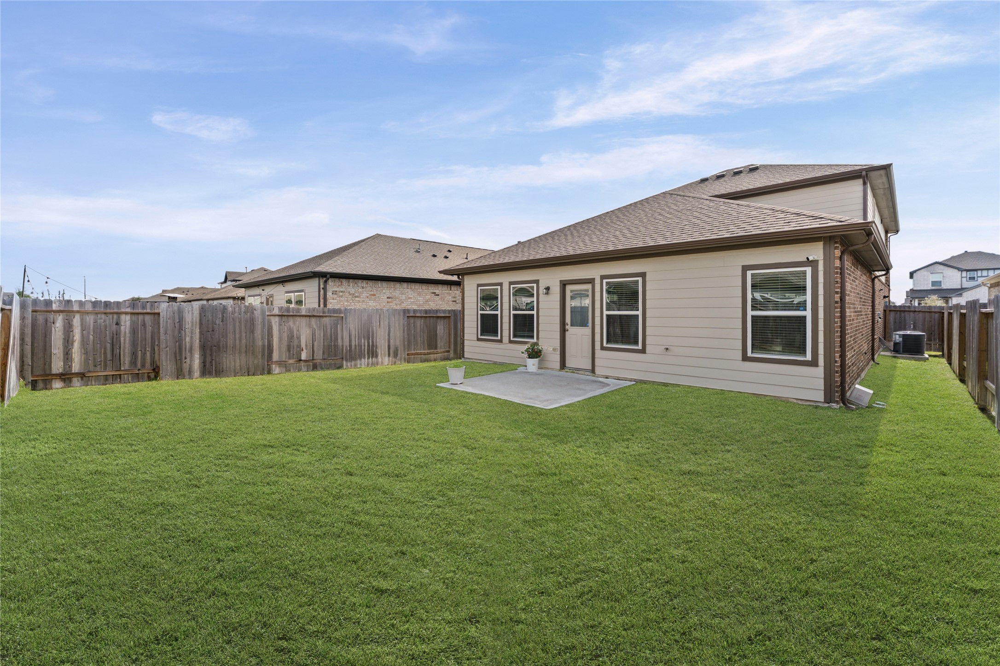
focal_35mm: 14
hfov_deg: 104.3
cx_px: 500
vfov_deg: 81.2
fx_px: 389
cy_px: 333
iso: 400
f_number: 8
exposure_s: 1/80
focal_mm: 14
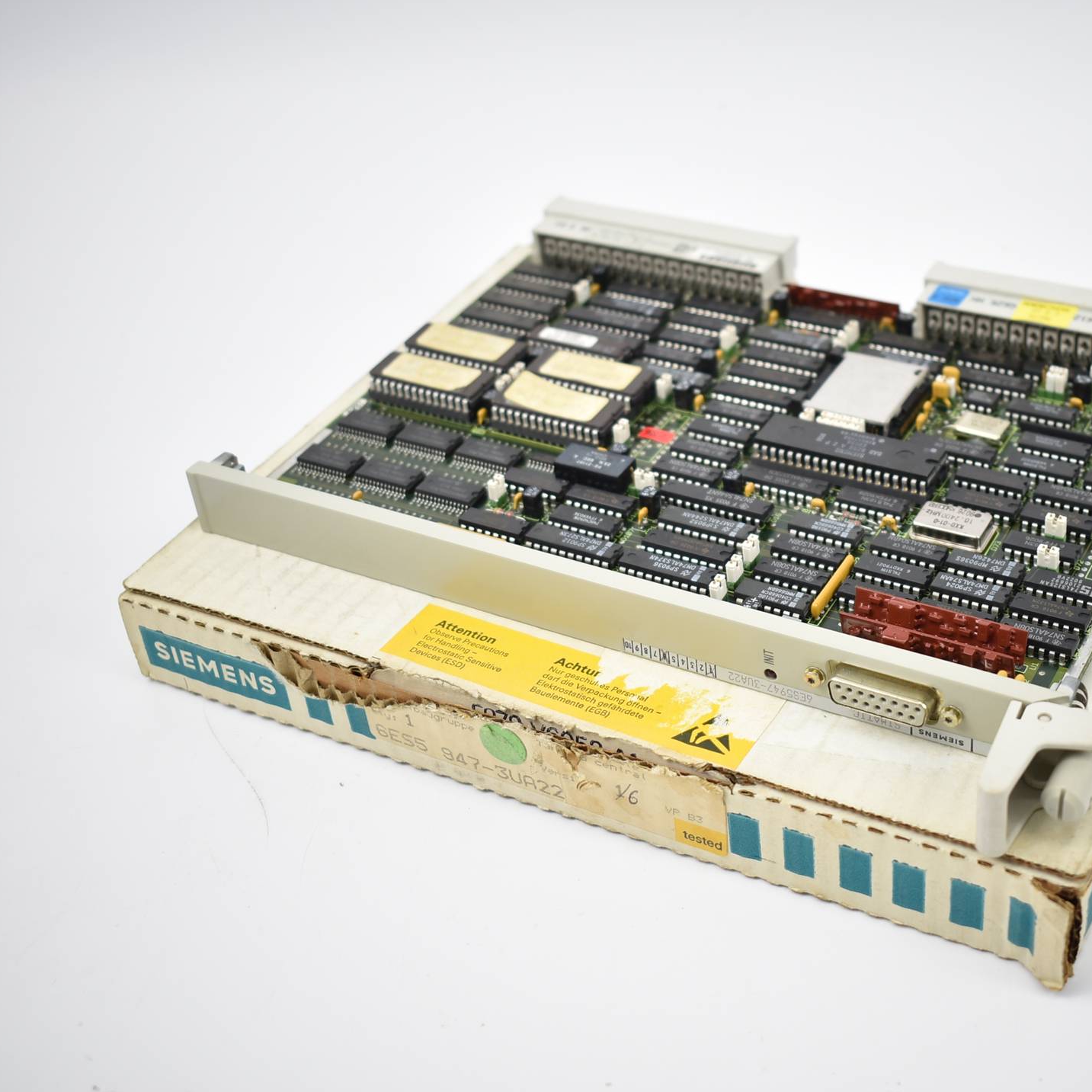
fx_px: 1785
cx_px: 727
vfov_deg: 34.0
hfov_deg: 33.7
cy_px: 547
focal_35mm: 50
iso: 125
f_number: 4
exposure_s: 1/40
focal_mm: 26
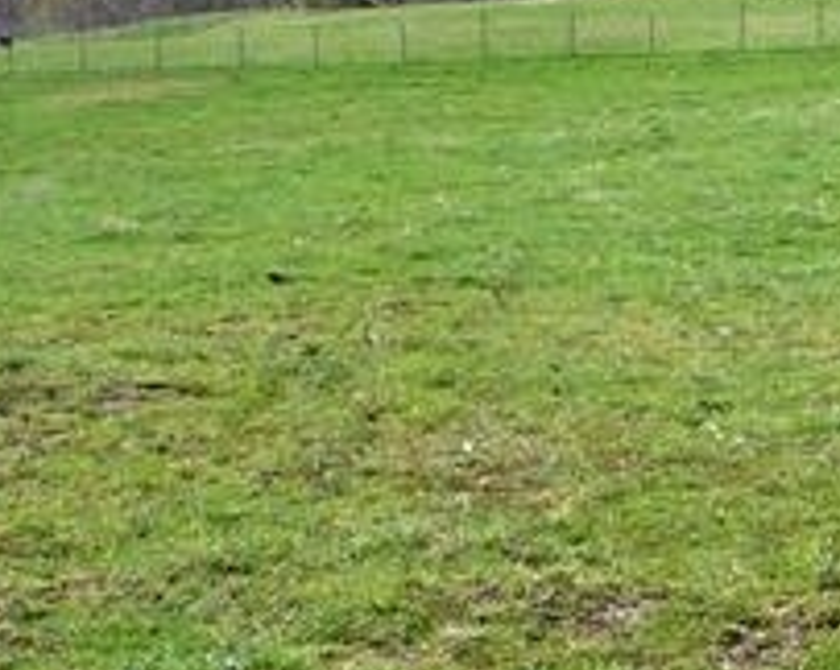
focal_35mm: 114
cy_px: 600
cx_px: 935
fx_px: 2831
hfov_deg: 16.4
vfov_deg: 13.4
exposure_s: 1/800
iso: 100
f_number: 2.8
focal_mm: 6.1
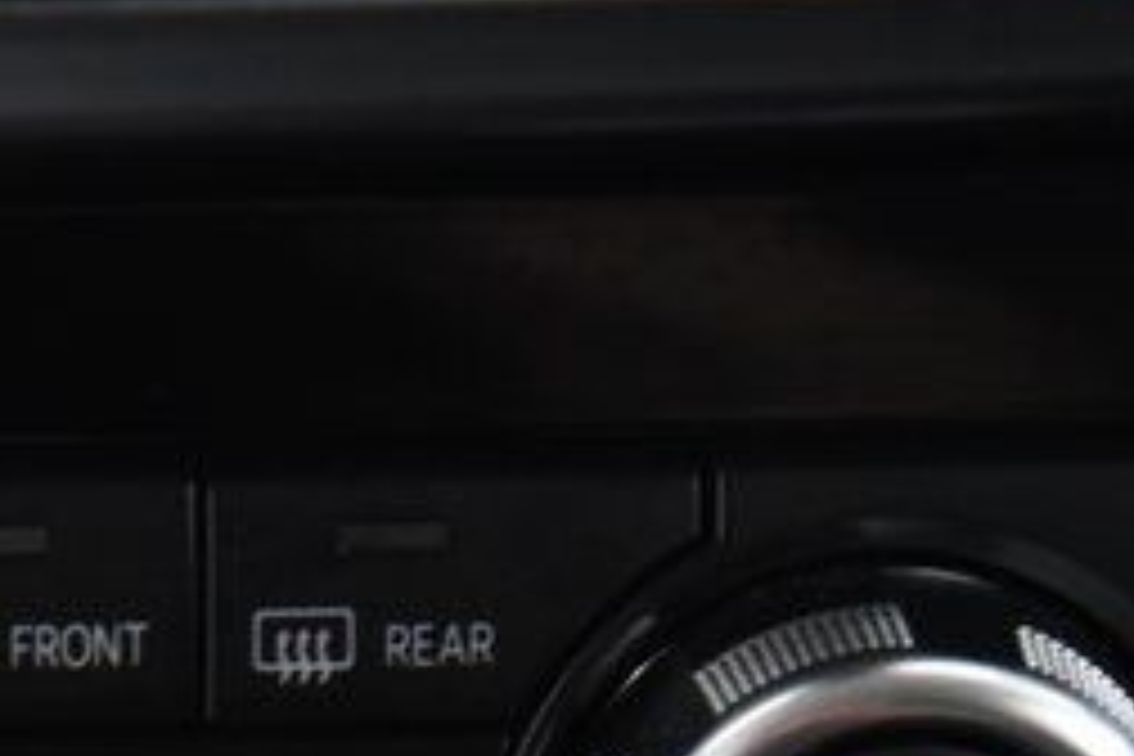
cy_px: 1202
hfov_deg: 8.3
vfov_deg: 5.6
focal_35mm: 244
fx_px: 7685
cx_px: -292
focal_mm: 60
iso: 4000
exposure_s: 1/15
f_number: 4.5
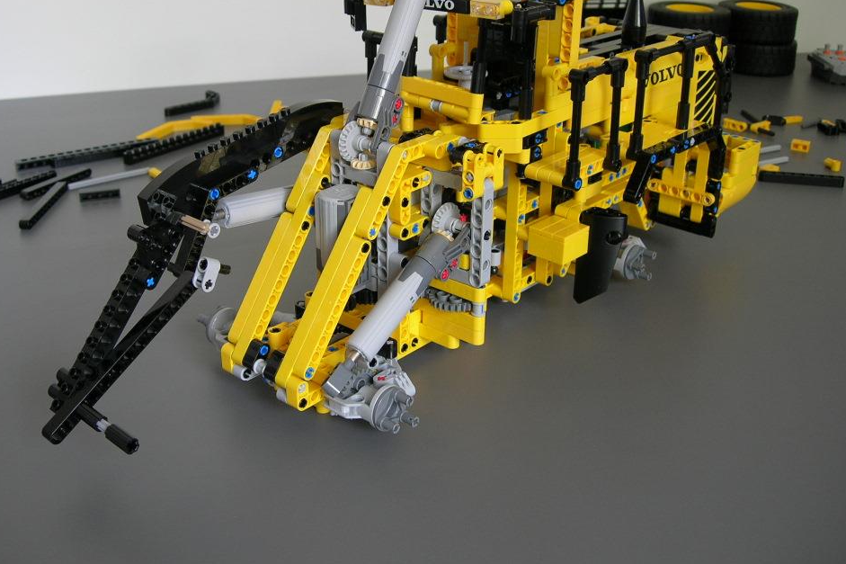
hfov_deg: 45.4
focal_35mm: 43
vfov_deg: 31.1
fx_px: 1010
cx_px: 392
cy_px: 236
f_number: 2.8
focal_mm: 7.8
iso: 64
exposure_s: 1/22.7
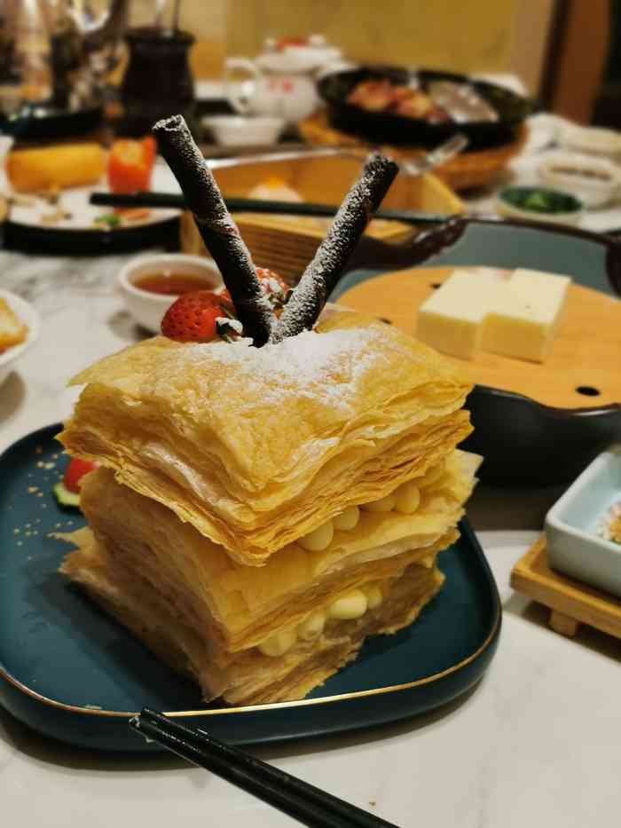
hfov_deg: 34.4
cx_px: 310
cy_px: 414
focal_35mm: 42
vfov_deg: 44.8
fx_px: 1004
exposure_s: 1/127
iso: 50
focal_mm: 5.56
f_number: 4
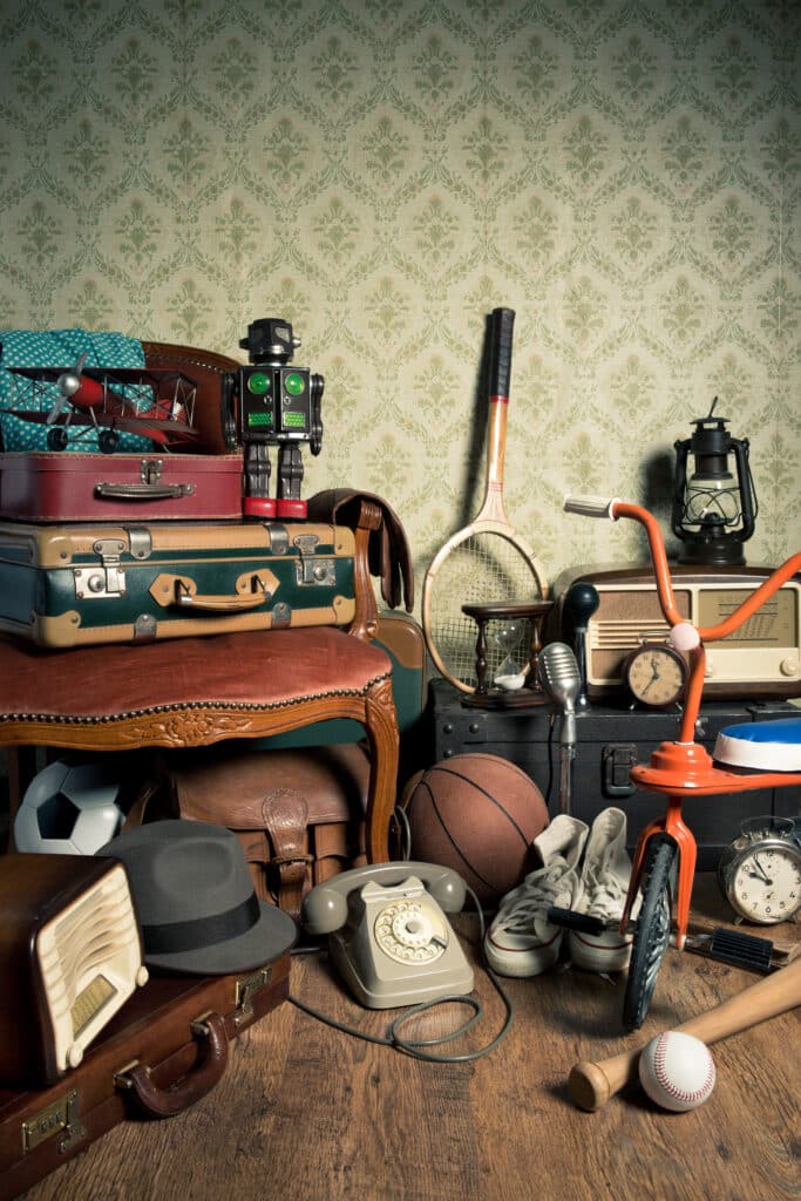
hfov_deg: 38.9
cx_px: 400
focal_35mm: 34
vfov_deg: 55.8
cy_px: 600
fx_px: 1134
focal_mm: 34
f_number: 14
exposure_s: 1/125
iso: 100
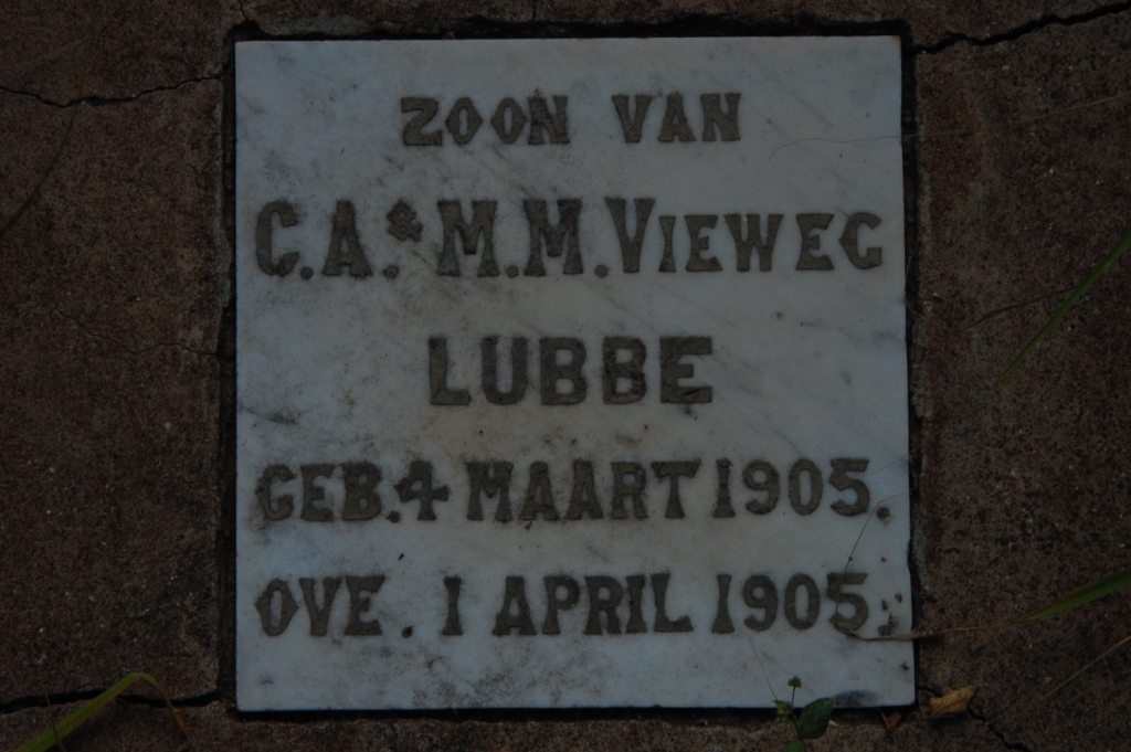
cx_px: 566
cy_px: 376
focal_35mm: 128
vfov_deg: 10.7
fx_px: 4002
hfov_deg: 16.1
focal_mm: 85
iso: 400
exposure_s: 1/200
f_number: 18
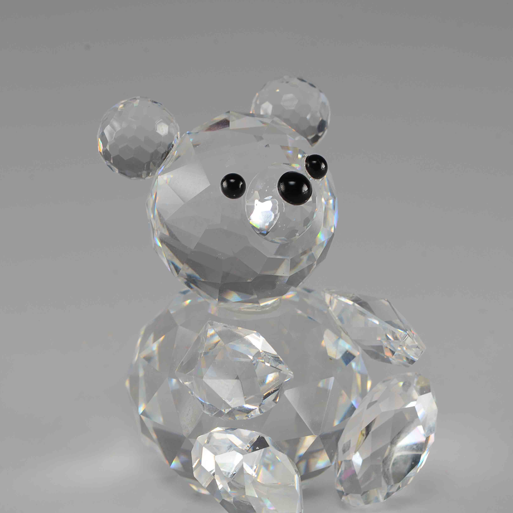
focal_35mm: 100
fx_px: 1677
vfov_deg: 17.4
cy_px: 263
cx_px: 256
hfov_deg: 17.4
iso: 100
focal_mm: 52
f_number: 16
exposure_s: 1/80
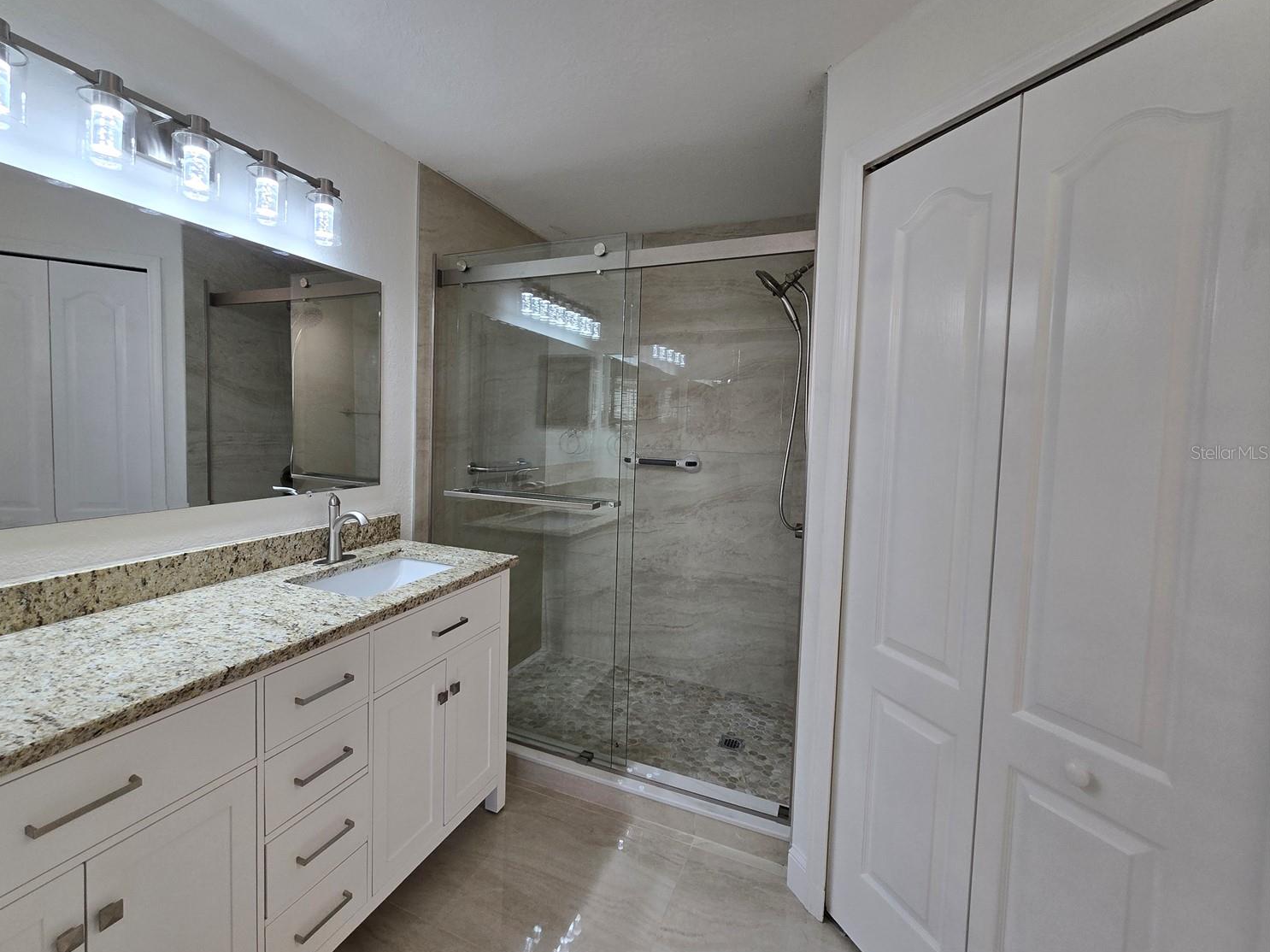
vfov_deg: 85.6
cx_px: 588
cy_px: 452
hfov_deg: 101.9
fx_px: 514
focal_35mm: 14
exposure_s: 1/120
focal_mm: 2.2
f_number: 2.2
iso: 80
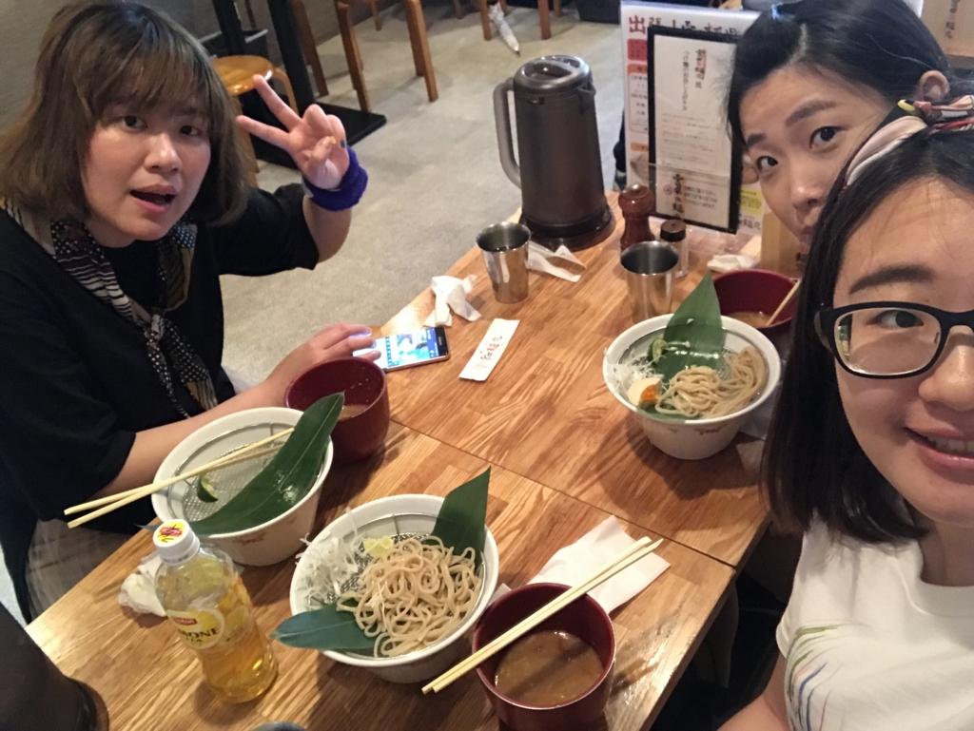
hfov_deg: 56.8
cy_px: 366
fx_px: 901
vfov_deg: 44.2
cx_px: 487
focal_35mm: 32
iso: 200
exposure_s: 1/15
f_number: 2.2
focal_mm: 2.87
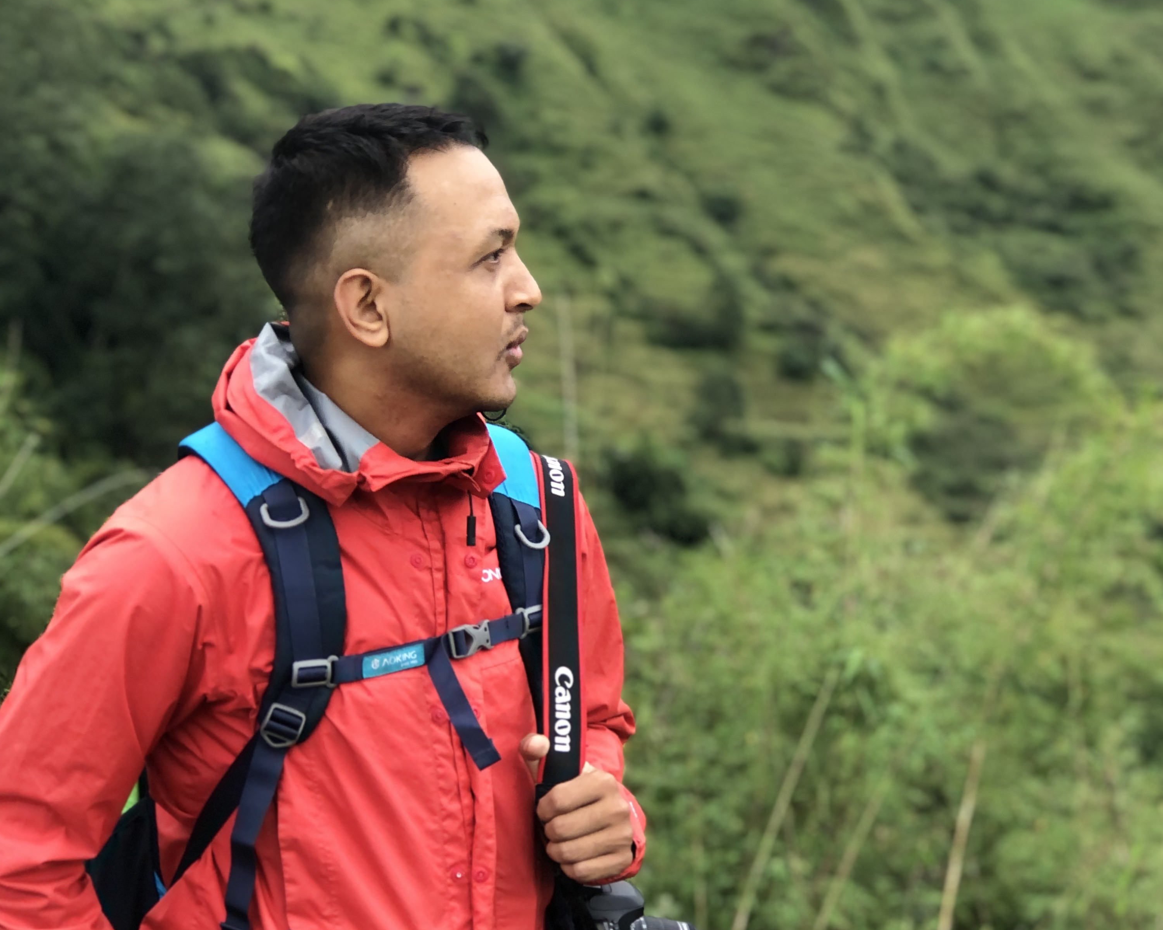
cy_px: 579
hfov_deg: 25.4
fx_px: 2582
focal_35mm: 75
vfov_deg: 20.4
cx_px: 587
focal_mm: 6.6
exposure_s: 1/60
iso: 25
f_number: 2.8
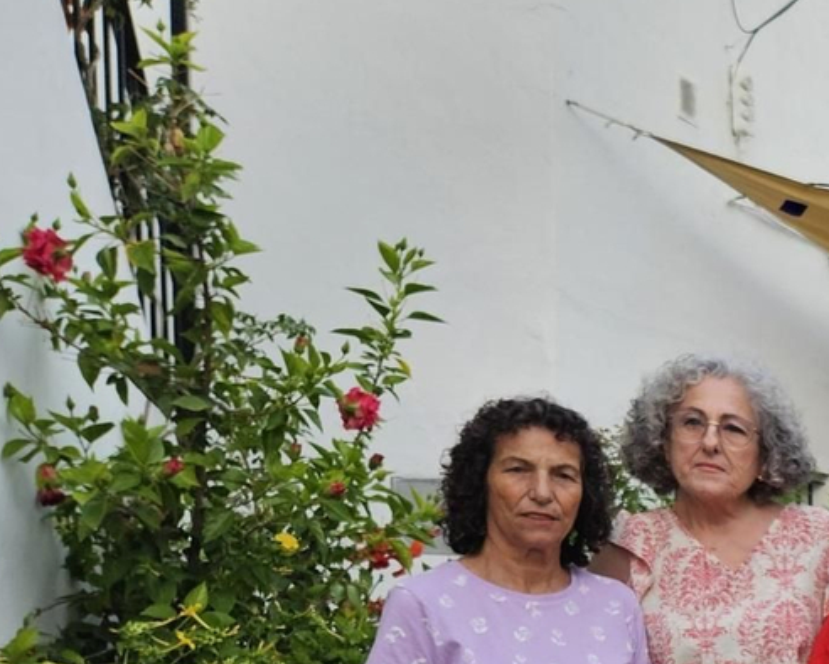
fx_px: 1792
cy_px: 765
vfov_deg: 19.9
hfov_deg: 20.9
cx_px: 1333
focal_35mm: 73
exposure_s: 1/100
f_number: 1.8
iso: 32
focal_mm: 5.4
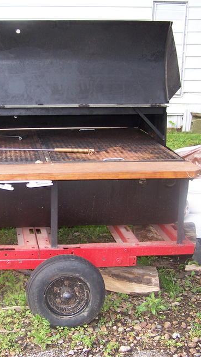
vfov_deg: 36.6
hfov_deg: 20.7
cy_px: 183
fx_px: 540
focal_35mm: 57
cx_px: 29
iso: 80
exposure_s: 1/100
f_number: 2.8
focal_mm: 6.3
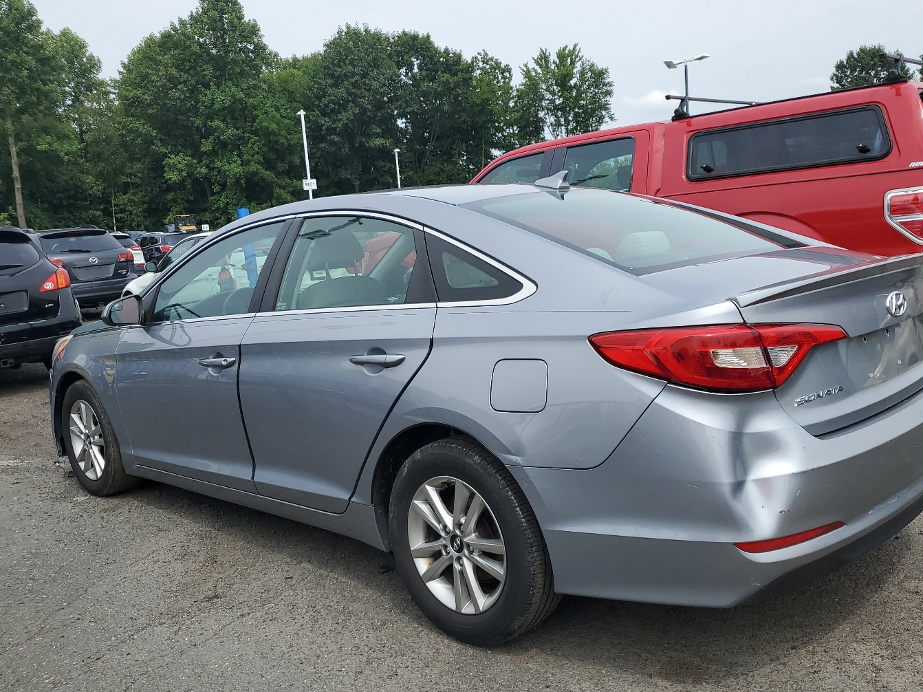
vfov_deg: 45.3
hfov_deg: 58.3
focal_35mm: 31
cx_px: 486
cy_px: 401
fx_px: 826
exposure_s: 1/3333
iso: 50
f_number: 1.5
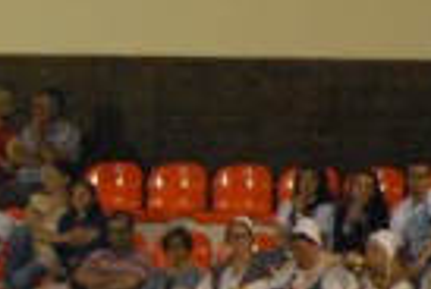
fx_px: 15778
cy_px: 181
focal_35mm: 1315
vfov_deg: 1.1
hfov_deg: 1.6
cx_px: -488
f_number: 5.3
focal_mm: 150
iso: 1600
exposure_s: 1/60
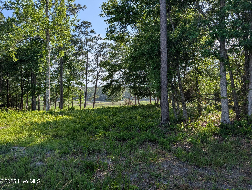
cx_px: 126
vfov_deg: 56.9
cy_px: 95
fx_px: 175
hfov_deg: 71.5
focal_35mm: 24
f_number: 1.68
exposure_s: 1/1193
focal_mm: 6.9
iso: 21
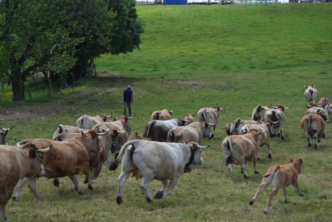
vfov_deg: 13.1
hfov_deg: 19.4
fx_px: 969
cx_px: 166
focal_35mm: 105
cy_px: 111
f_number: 9
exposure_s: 1/320
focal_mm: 70
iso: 200
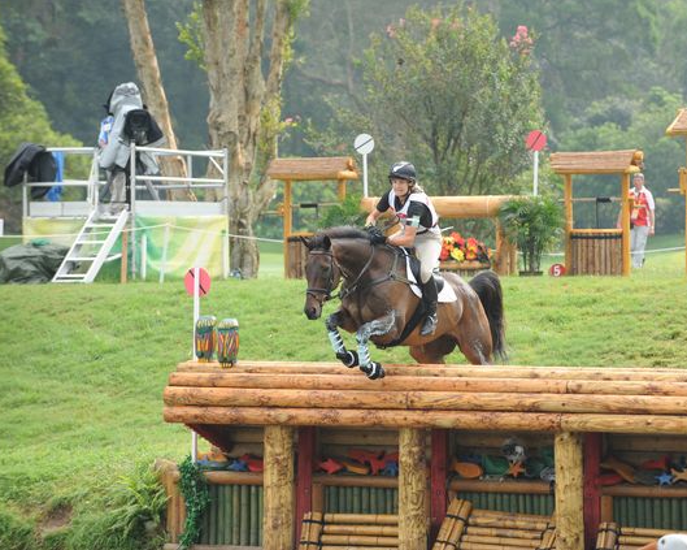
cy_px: 274
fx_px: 4615
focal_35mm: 227
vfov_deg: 6.8
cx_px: 405
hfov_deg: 8.5
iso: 500
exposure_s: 1/500
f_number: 6.3
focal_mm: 200
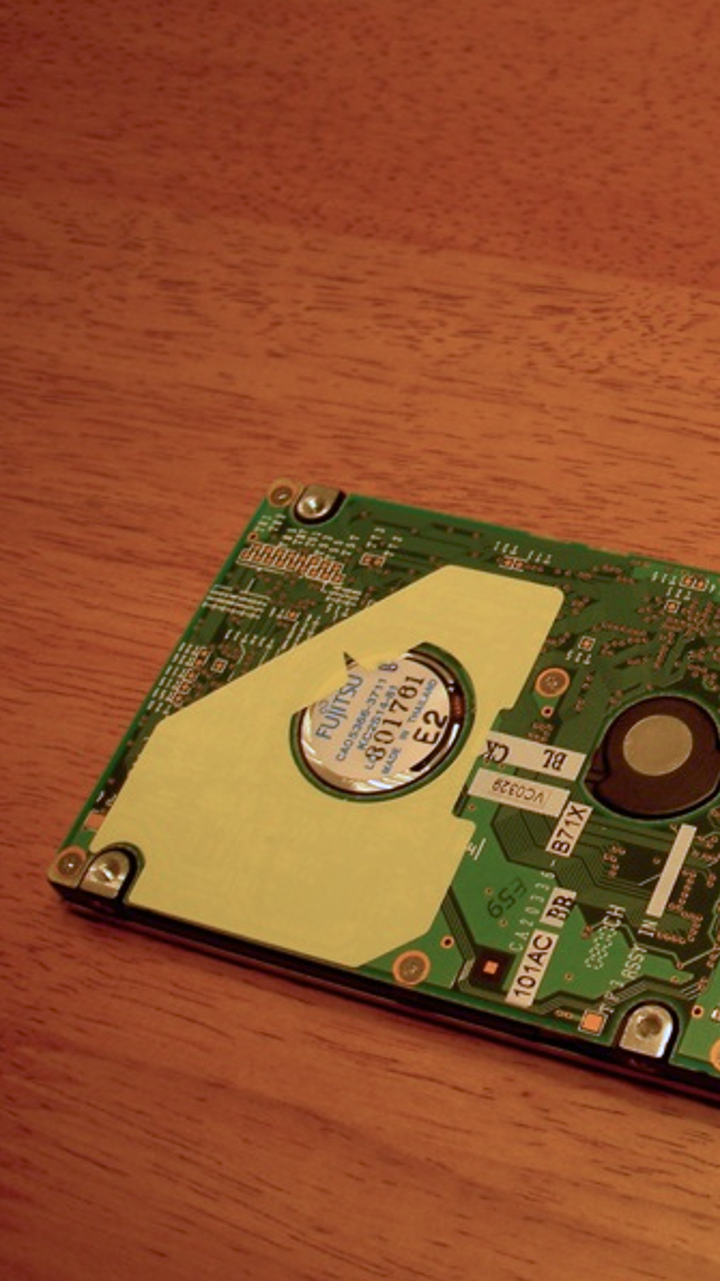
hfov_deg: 19.8
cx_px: 858
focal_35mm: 57
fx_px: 1936
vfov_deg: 36.6
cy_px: 638
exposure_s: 1/15
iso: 50
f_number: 2.8
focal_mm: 8
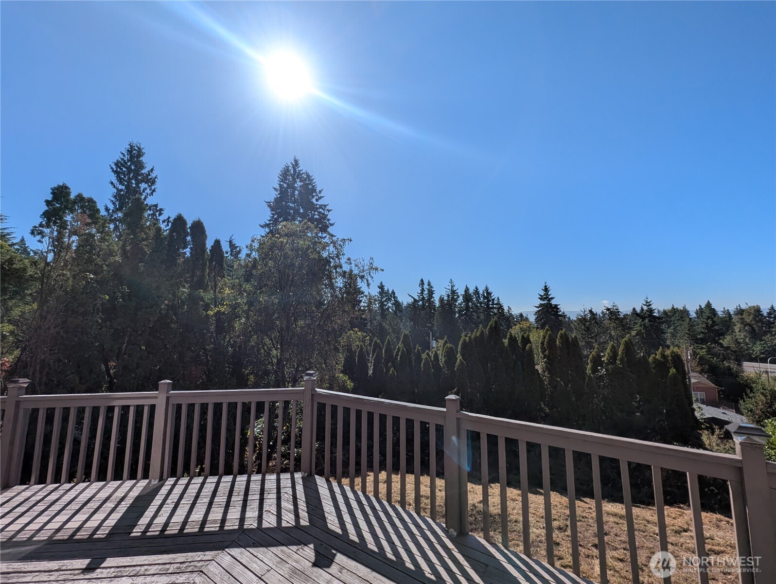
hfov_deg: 106.1
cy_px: 292
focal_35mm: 13
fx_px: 292
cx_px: 388
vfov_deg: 90.0
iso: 53
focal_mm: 1.95
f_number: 2.2
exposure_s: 1/3195
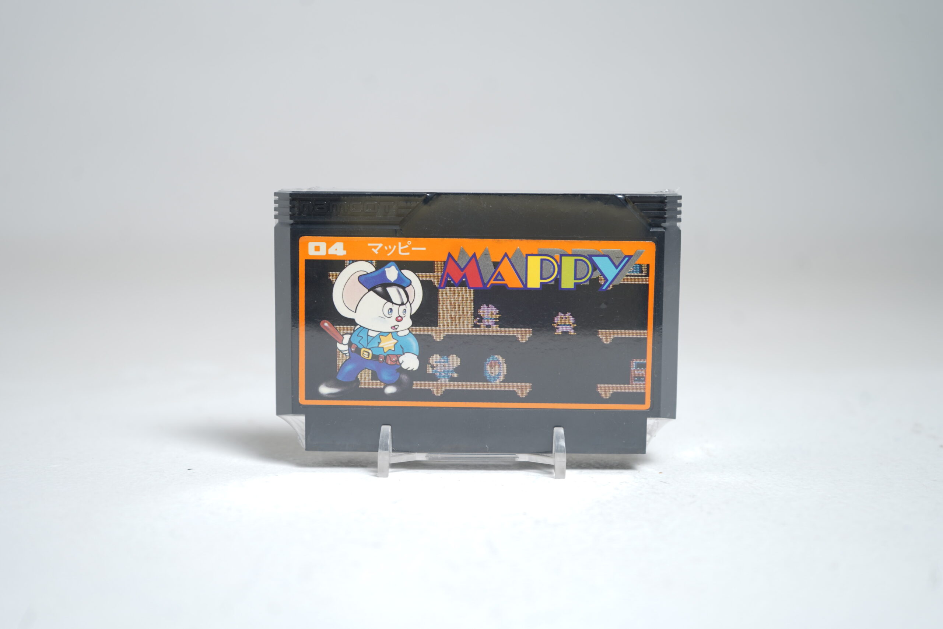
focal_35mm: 50
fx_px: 1310
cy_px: 314
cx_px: 472
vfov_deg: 27.0
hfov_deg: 39.6
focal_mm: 50
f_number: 5
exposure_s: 1/6
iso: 64
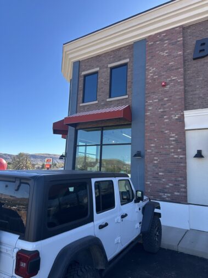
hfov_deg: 56.8
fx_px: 192
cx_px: 104
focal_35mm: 24
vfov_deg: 71.6
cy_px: 139
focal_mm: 6.86
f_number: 1.78
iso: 80
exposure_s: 1/1473
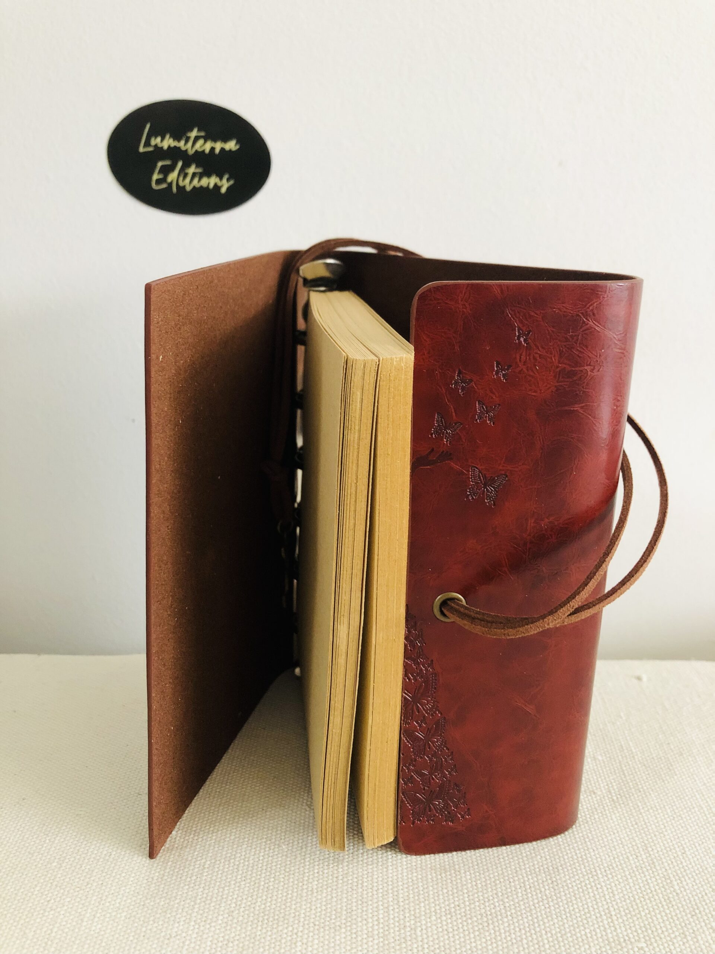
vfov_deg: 63.4
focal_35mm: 28
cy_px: 477
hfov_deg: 49.7
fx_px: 771
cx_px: 358
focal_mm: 3.99
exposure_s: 1/15
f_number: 1.8
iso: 100
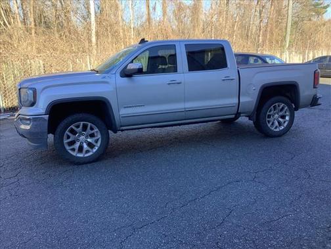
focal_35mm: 31
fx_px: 296
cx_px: 166
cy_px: 124
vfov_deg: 45.4
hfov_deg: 58.4
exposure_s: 1/120
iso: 32
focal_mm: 3.3
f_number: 2.4
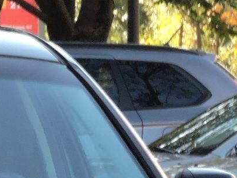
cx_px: -115
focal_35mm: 984
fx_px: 6735
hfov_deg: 2.0
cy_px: 201
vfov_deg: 1.5
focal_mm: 35.8
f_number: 5.3
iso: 110
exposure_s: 1/60
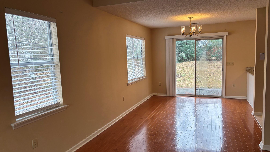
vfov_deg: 40.2
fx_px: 208
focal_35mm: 29
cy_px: 79
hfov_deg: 66.1
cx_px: 135
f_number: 1.6
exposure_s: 1/120
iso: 64
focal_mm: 5.96
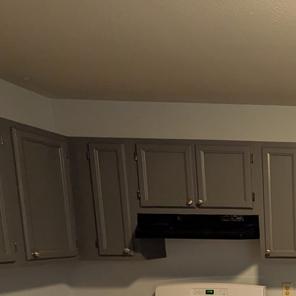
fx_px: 397
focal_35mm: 41
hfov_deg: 30.6
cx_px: 399
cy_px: 286
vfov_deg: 37.2
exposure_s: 1/30
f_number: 2.2
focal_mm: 1.83
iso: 104
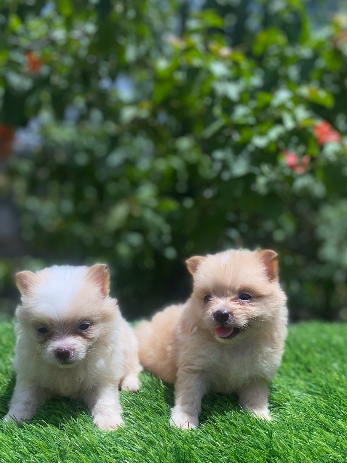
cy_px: 290
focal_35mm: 34
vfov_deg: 53.4
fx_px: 455
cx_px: 150
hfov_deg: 41.7
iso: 32
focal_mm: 4.25
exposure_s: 1/10417
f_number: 1.8
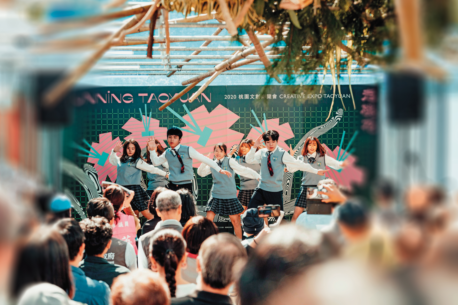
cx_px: 229
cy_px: 152
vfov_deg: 16.1
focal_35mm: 85
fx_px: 1081
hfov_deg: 23.9
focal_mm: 85
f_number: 4.5
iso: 250
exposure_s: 1/500
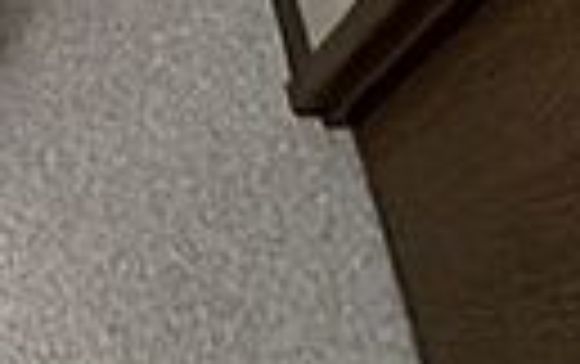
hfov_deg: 26.2
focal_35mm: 69
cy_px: -589
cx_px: -135
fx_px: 1092
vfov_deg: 12.8
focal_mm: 2.22
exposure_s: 1/60
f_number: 2.2
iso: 400
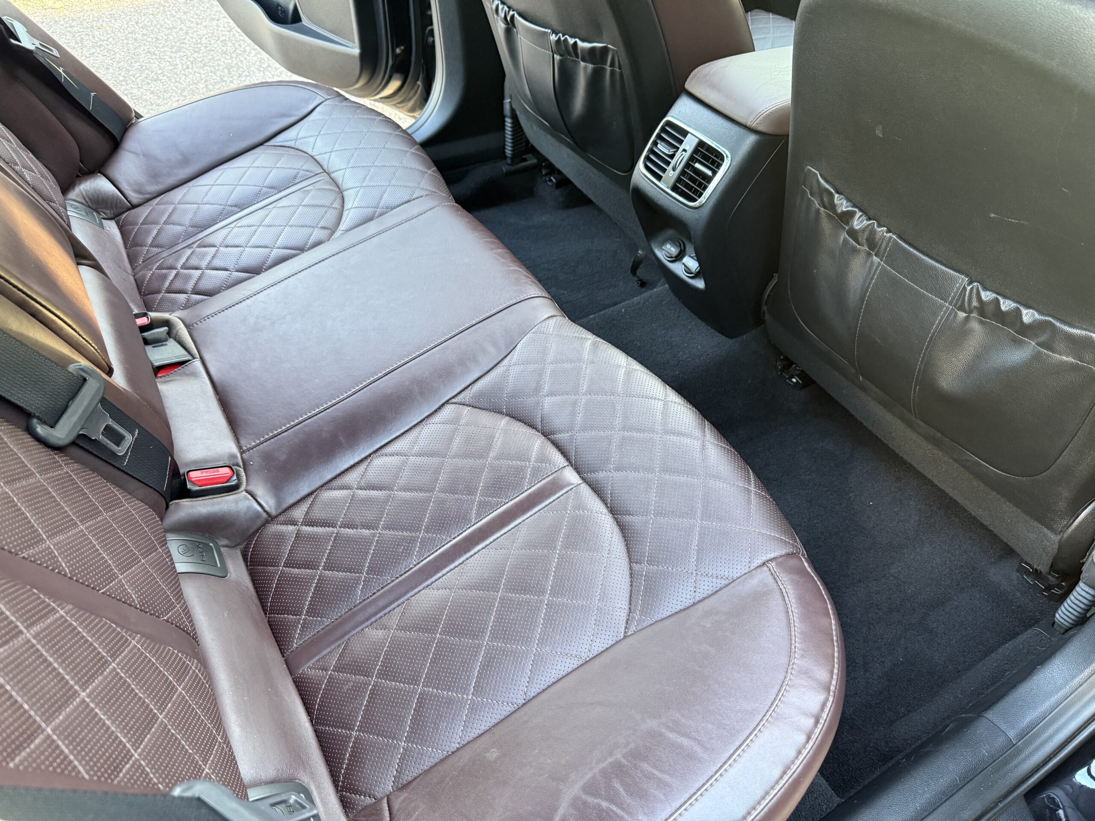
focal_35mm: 24
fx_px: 759
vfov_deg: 56.8
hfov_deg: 71.6
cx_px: 548
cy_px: 410
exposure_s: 1/60
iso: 320
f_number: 1.78
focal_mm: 6.76
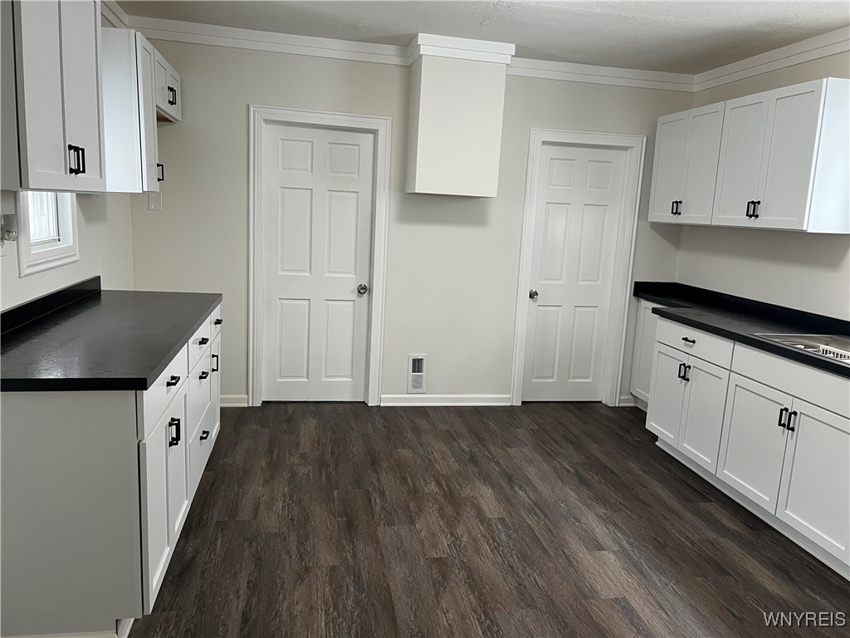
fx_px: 638
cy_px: 319
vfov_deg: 53.1
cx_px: 425
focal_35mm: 26
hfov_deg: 67.3
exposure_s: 1/60
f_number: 1.5
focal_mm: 5.7
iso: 80
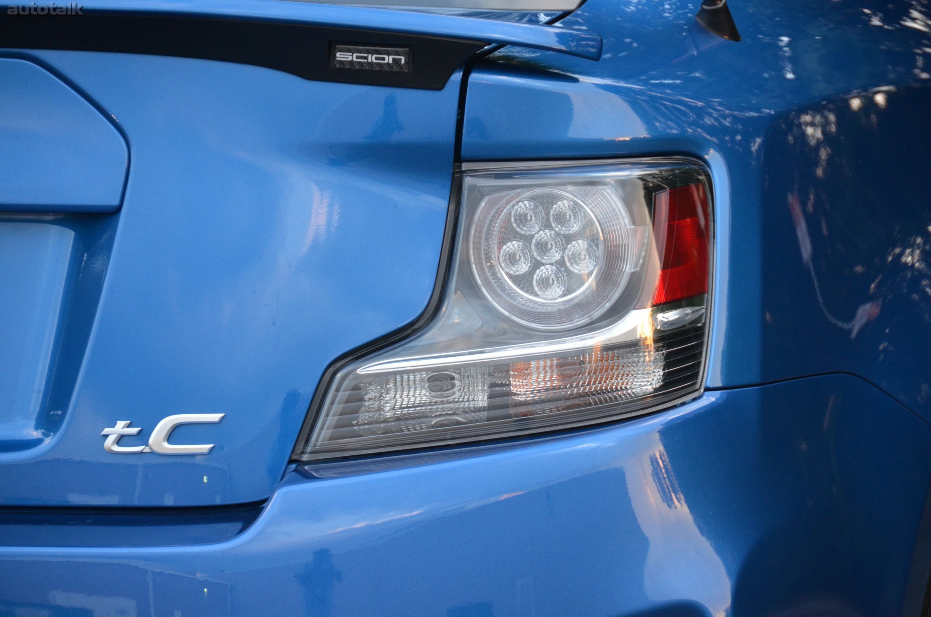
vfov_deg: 4.6
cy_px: 308
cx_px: 466
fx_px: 7742
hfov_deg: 6.9
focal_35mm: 300
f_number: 5.6
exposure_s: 1/125
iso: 1600
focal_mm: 200
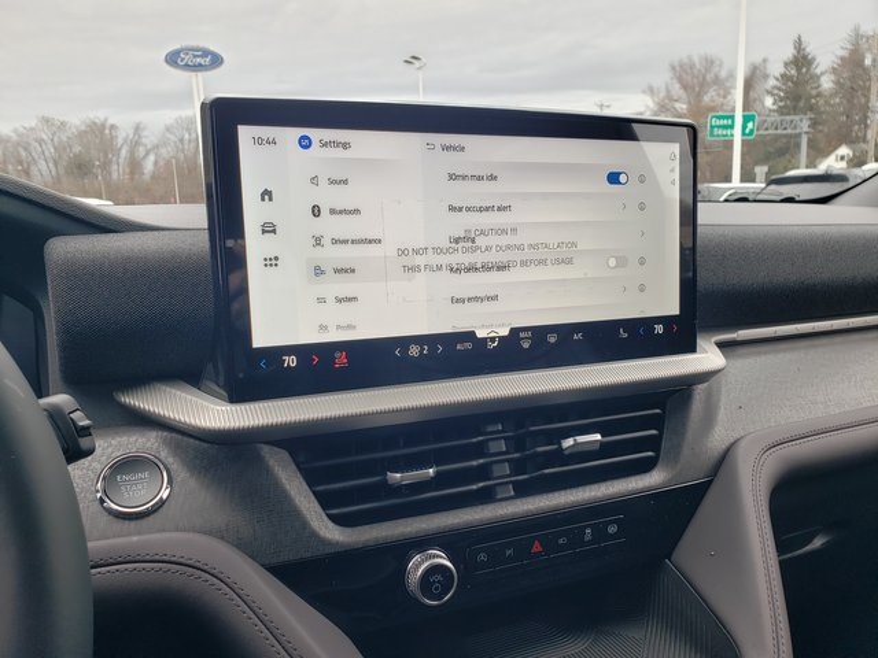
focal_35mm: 26
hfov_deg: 67.3
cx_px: 439
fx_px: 659
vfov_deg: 53.1
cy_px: 329
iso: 64
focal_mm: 4.3
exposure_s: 1/100
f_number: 2.4
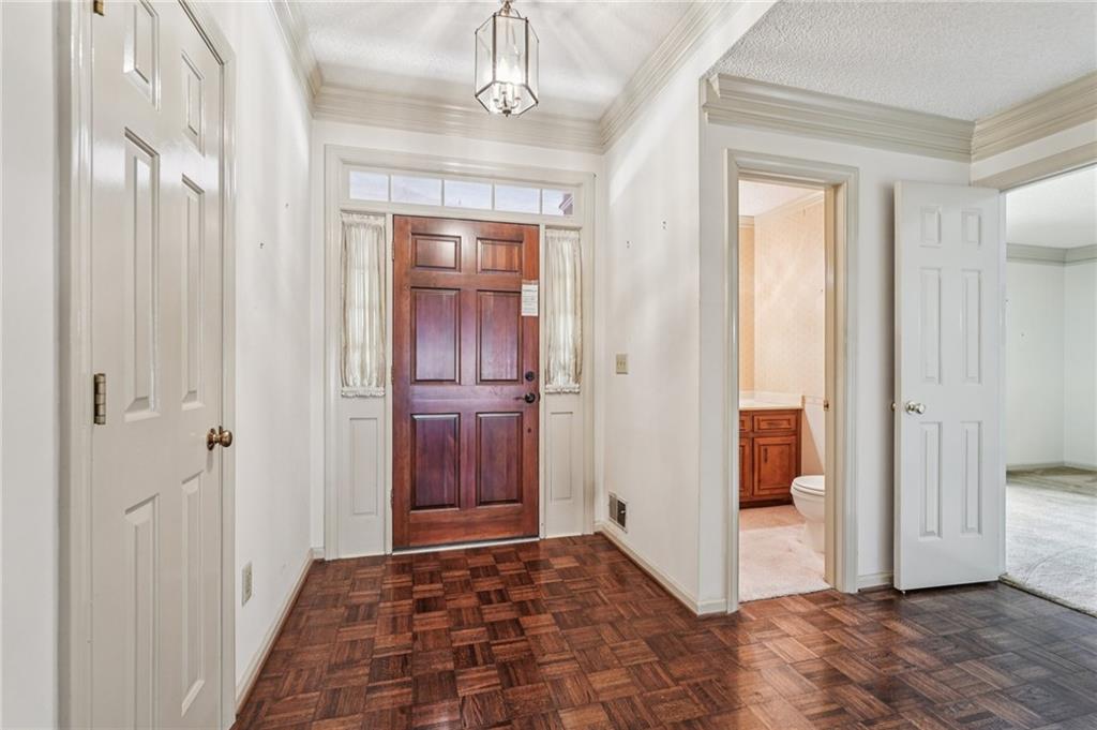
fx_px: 487
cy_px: 365
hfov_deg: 96.8
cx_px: 548
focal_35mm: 16
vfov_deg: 73.7
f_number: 8
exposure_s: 1/6
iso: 800
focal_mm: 16
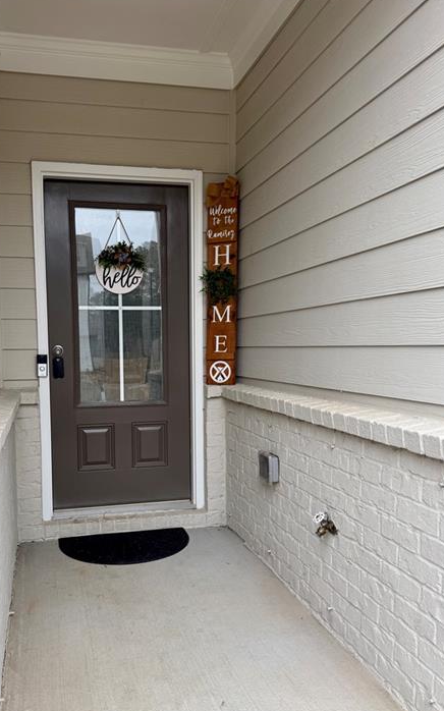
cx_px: 164
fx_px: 542
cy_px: 384
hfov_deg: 44.1
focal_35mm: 28
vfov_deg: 66.4
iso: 64
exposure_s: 1/249
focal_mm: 6.76
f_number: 1.78
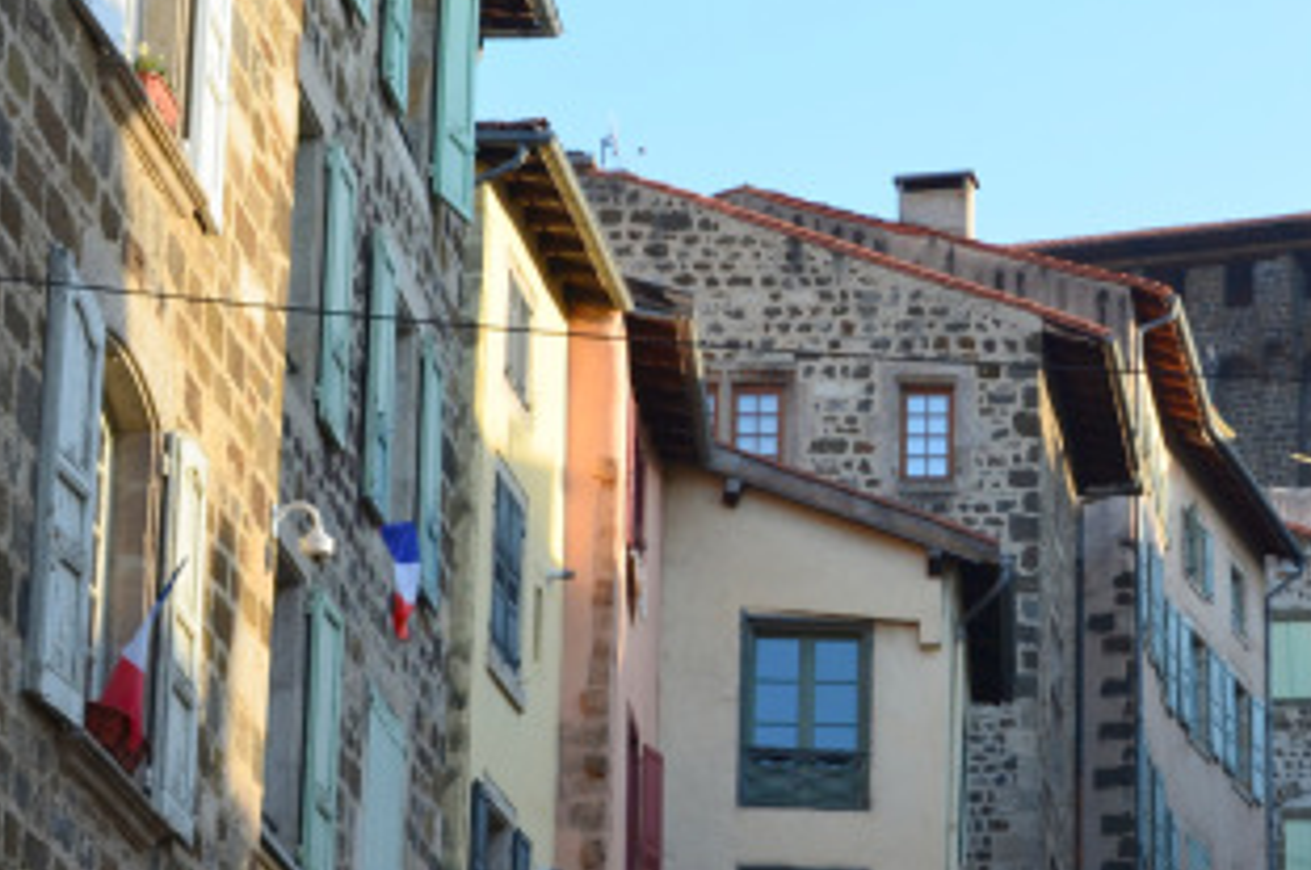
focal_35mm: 127
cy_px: 702
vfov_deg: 10.7
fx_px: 4618
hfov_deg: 16.1
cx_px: 1000
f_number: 10
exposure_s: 1/60
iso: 200
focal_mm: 44
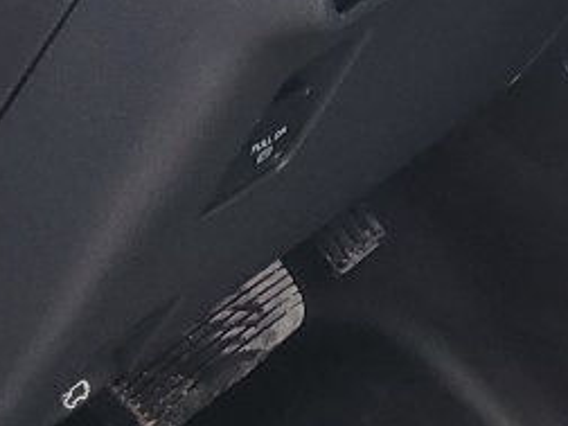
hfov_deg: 9.7
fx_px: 2707
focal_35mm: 165
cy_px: -169
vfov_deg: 8.8
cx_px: 1605
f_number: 1.5
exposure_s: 1/189
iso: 50
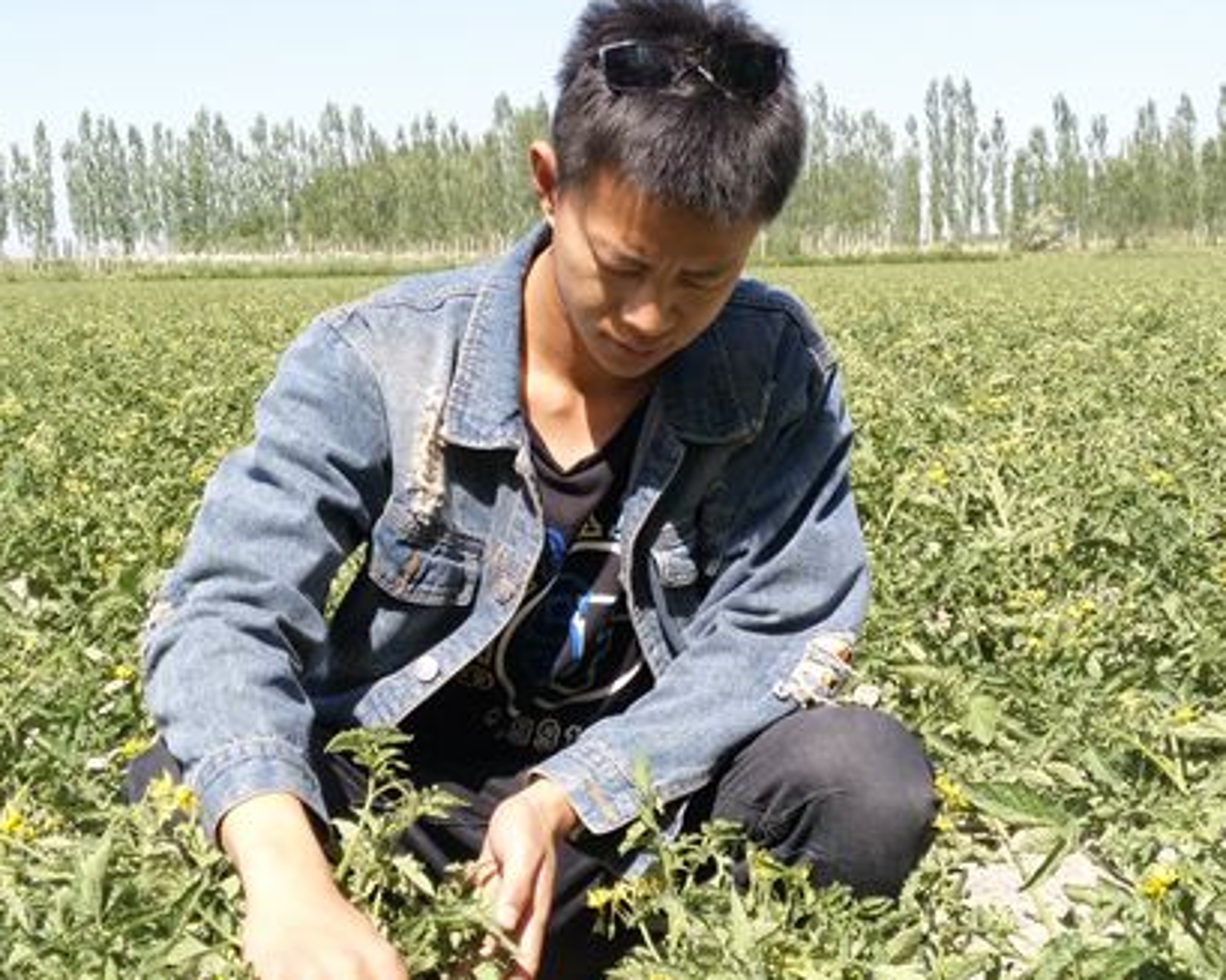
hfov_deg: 57.2
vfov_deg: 47.1
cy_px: 529
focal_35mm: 31
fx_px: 1125
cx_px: 594
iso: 80
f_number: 2
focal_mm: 3.88
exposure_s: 1/888
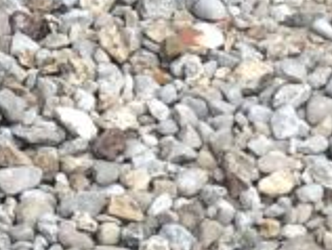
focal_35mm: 337
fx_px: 3237
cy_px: -454
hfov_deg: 5.6
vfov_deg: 4.3
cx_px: -590
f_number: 2.4
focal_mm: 6
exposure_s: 1/120
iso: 25
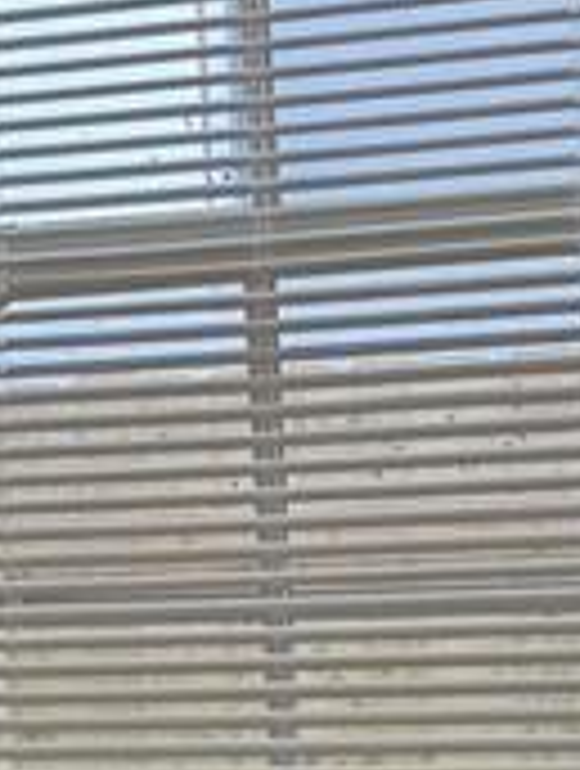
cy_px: 482
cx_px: -76
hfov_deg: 8.8
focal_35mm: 168
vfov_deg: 11.7
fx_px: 3739
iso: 125
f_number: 1.78
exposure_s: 1/60
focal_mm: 6.76
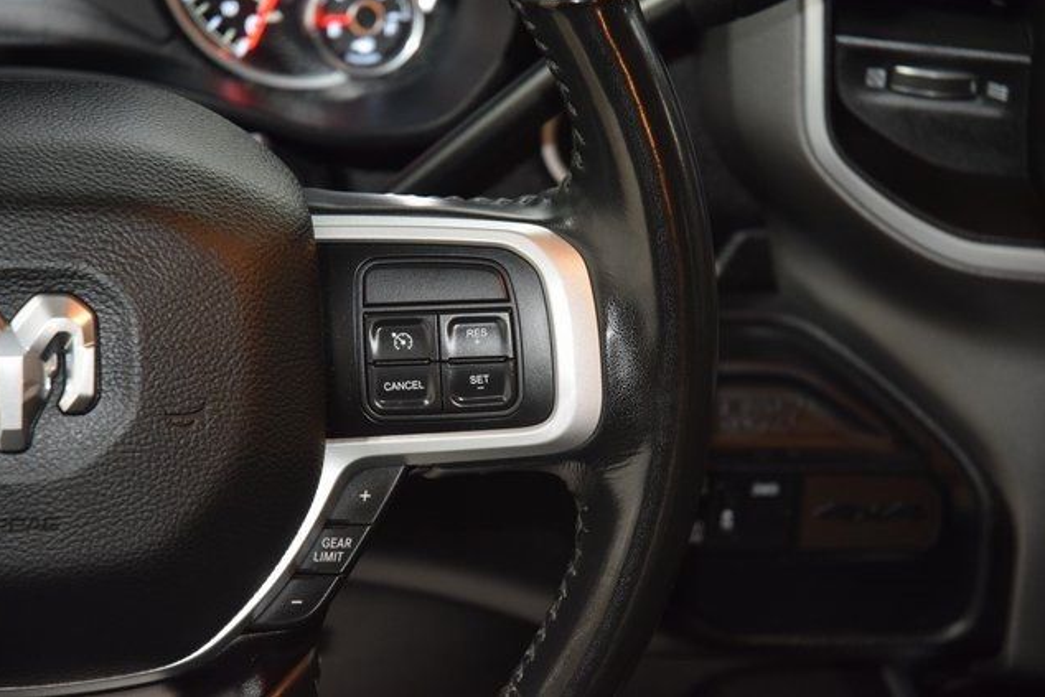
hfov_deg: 19.3
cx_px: 519
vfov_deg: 12.9
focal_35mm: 106
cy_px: 347
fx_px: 3077
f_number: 4.5
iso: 1800
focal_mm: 70
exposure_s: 1/25
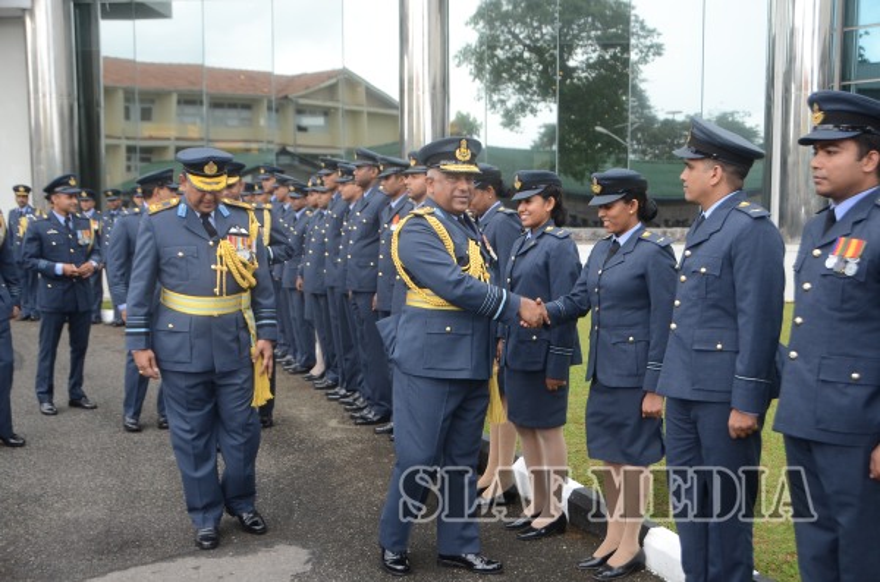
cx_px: 440
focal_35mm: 39
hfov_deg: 49.7
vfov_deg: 34.0
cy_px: 291
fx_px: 951
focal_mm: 26
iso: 250
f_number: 4
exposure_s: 1/200
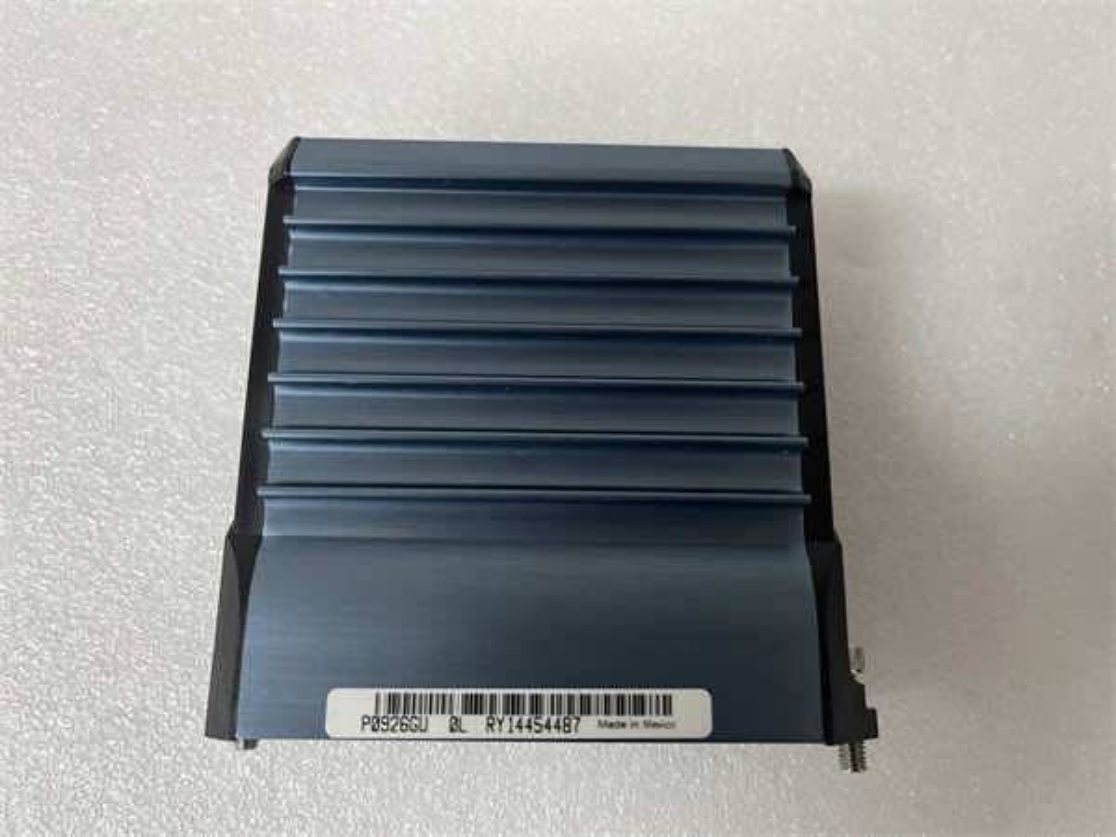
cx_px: 558
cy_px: 418
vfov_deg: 53.1
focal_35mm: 26
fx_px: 838
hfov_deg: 67.3
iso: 125
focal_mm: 5.1
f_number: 1.6
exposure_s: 1/50
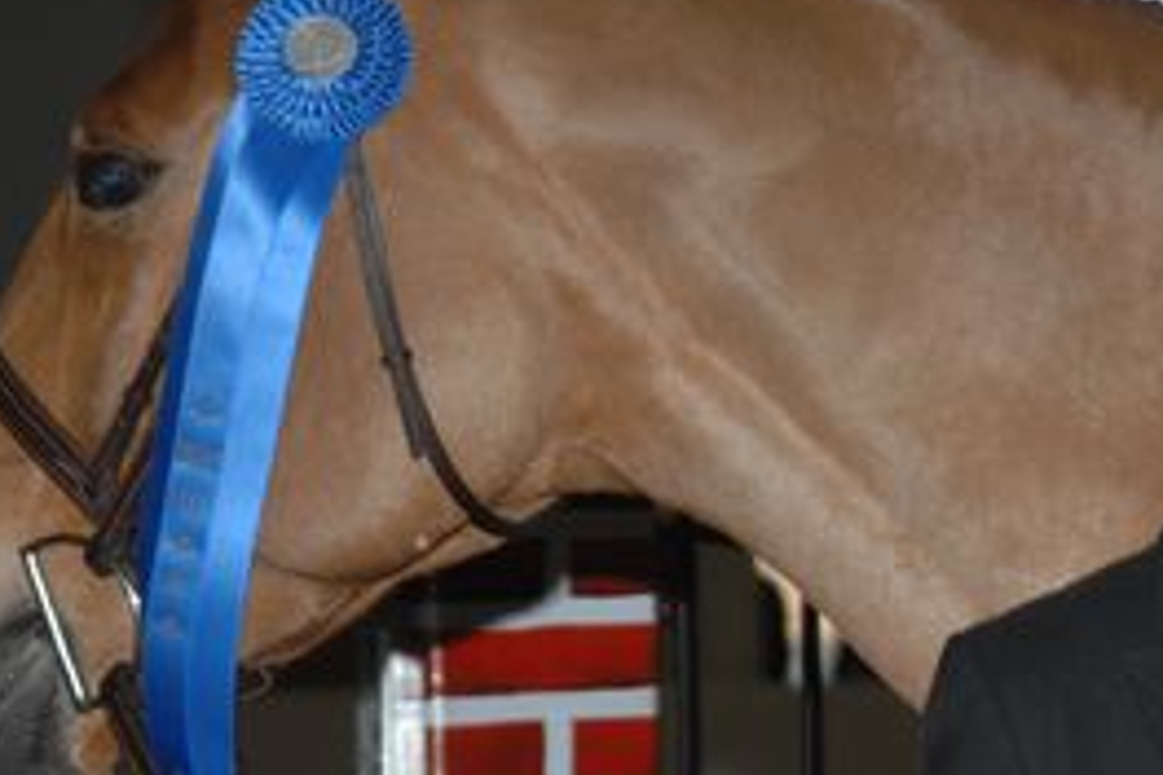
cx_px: 965
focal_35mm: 334
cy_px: 447
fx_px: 10789
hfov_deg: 6.2
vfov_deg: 4.1
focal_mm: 92
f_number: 5
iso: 200
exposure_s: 1/125
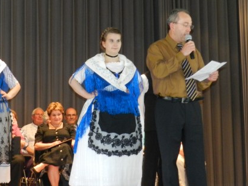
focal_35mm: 105
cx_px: 80
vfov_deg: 14.1
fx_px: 753
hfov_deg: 18.6
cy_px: 56
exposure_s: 1/30
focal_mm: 12.1
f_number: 4.7
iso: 800
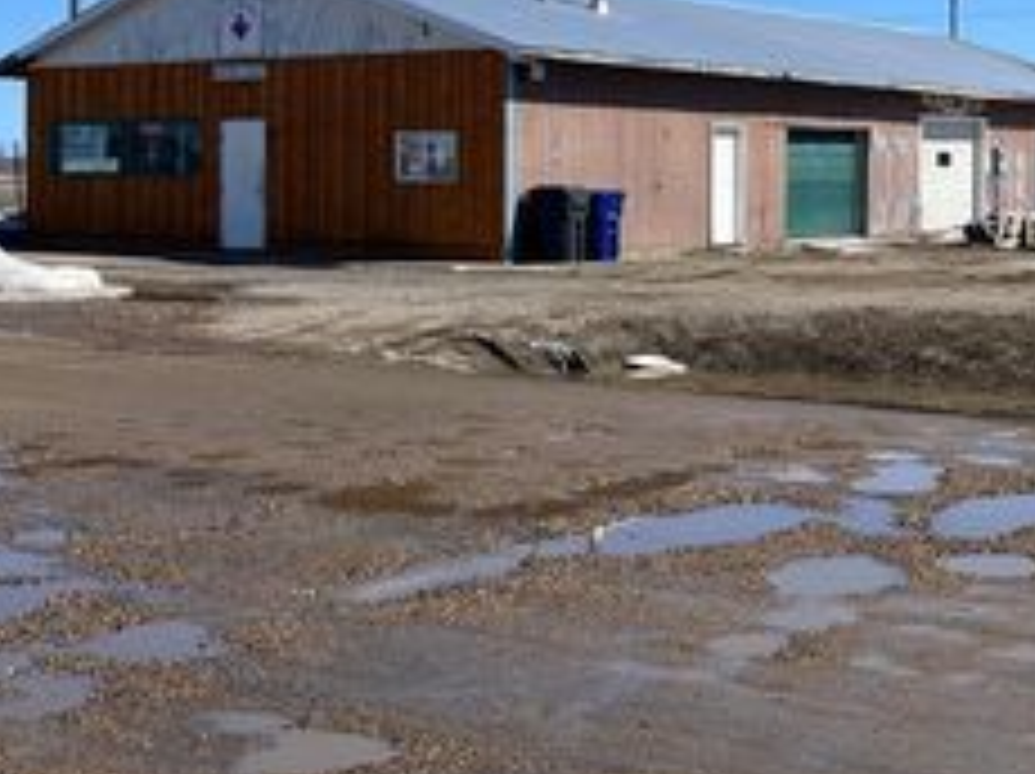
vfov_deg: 23.7
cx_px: 810
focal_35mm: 61
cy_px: 173
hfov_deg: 31.0
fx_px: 1822
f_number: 1.8
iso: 32
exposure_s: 1/3472
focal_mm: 3.99
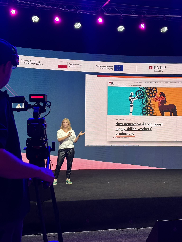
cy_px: 121
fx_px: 365
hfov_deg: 28.0
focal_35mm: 52
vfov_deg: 36.8
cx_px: 91
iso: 125
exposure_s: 1/57
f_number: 1.6
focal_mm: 5.96
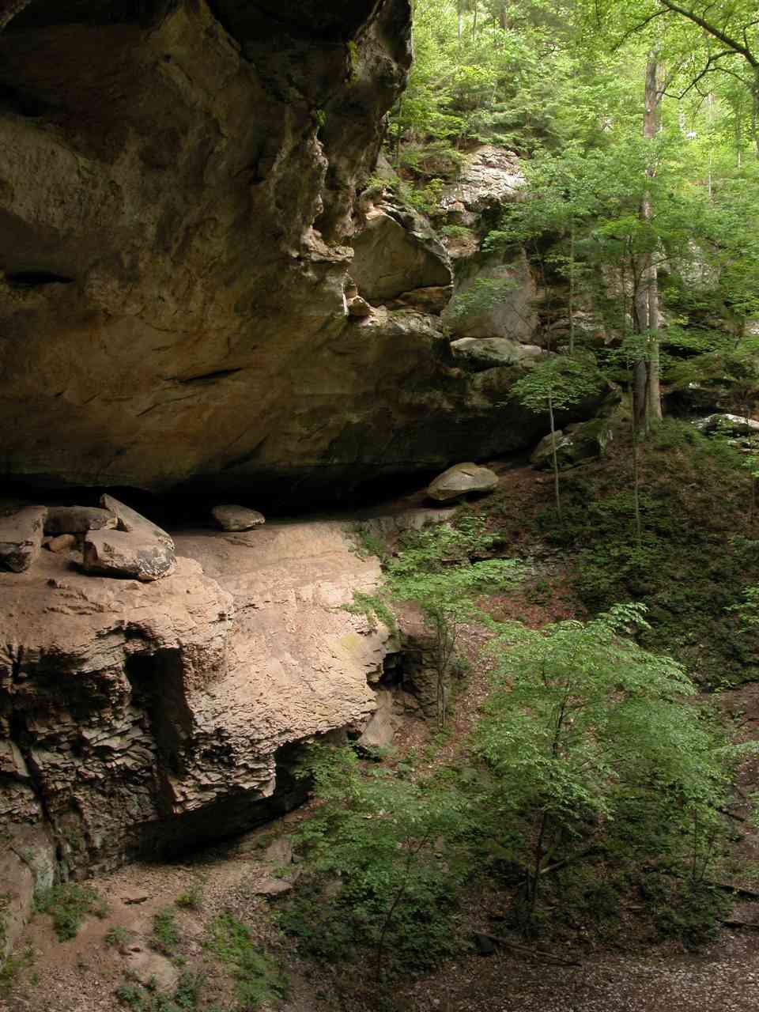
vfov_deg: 52.6
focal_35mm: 35
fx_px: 1023
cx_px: 380
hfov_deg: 40.7
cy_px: 506
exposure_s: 1/4.1
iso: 168
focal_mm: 8.9
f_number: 8
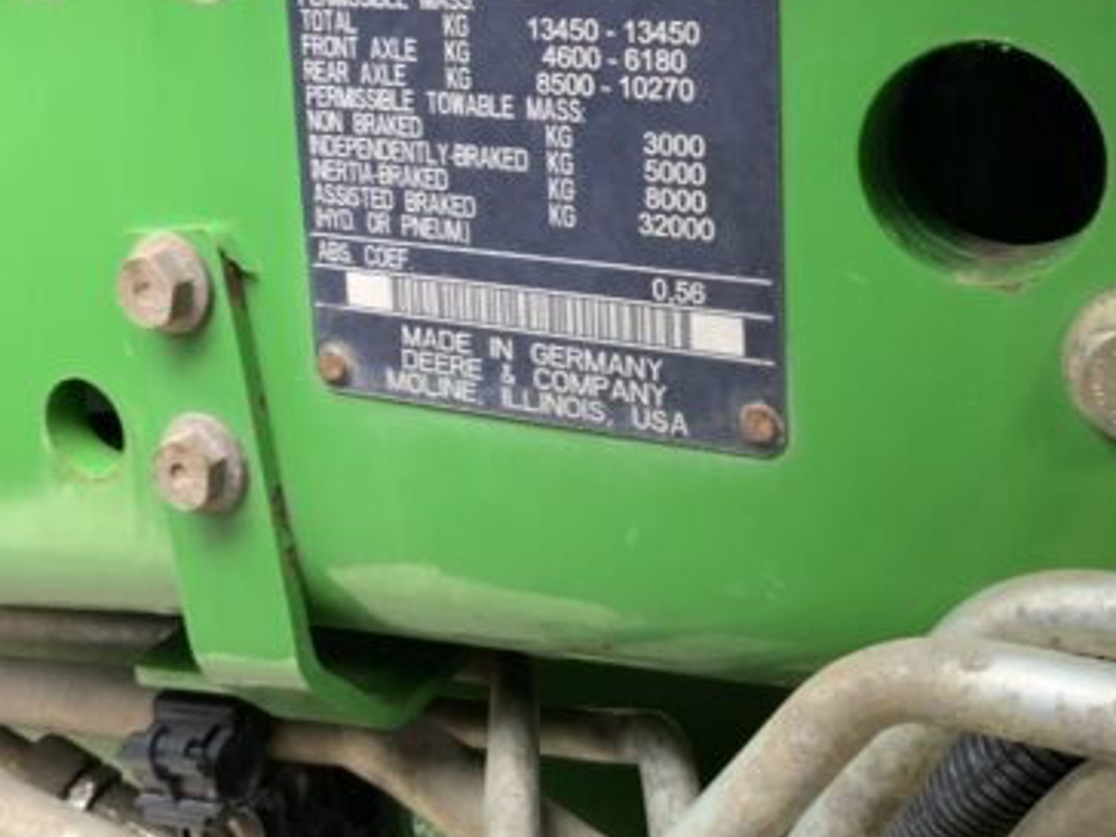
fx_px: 1644
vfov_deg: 27.9
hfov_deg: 37.5
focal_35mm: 51
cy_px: 159
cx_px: 564
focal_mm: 3
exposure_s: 1/60
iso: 80
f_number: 1.8
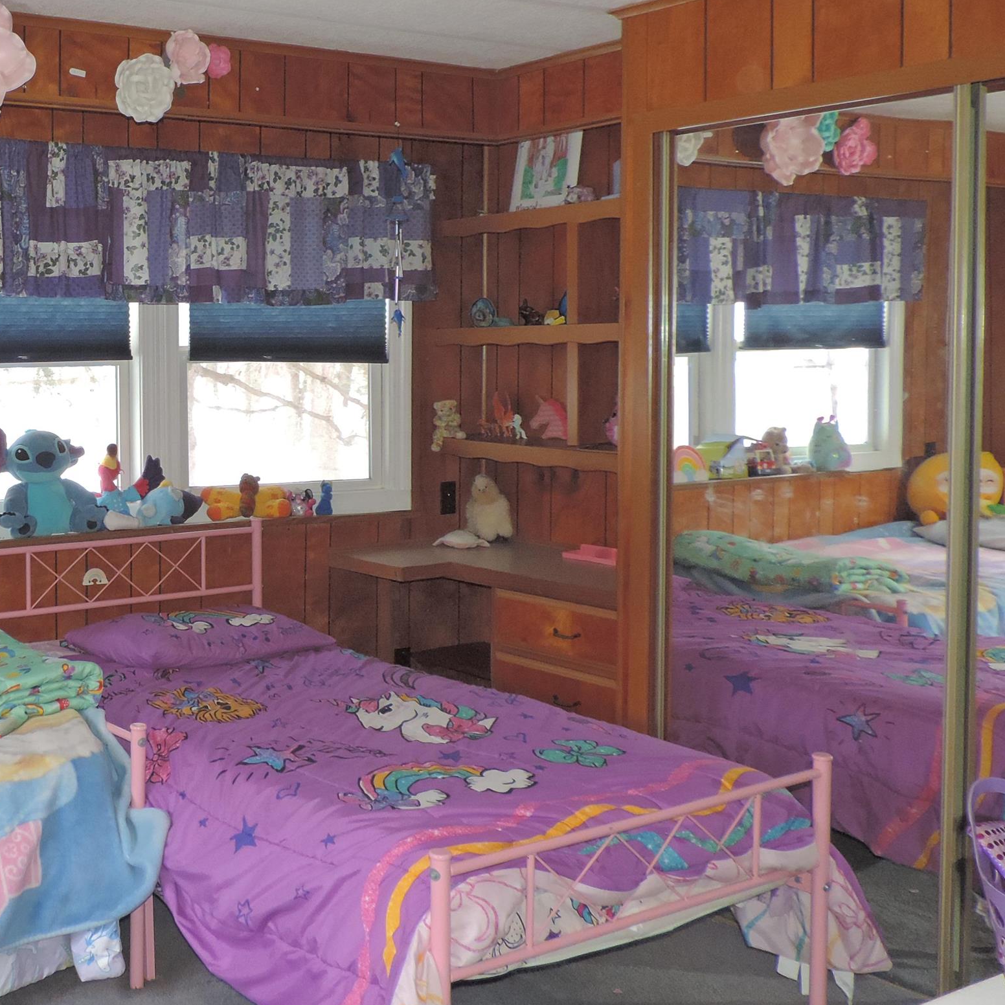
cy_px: 429
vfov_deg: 39.9
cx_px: 95
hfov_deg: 37.3
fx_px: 1380
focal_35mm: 42
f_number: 3
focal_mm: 4.3
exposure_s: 1/40
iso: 280
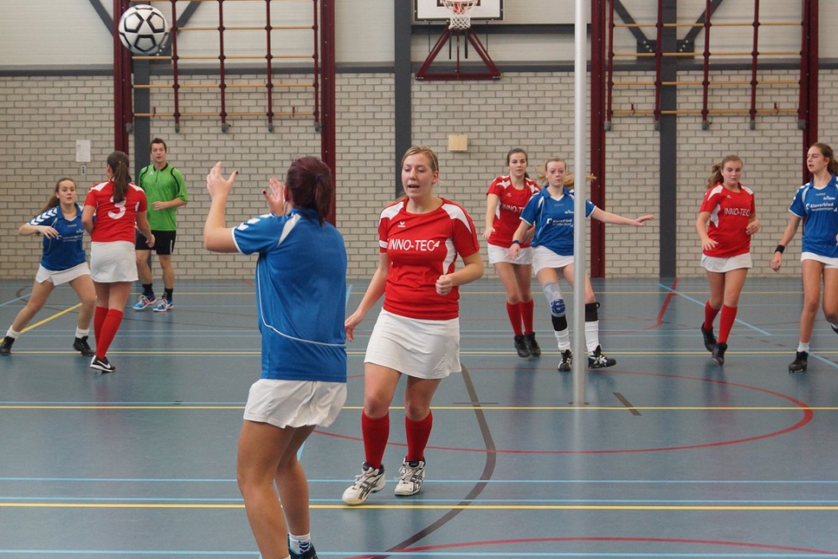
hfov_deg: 35.9
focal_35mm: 56
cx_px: 413
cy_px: 291
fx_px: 1292
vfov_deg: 24.4
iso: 800
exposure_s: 1/250
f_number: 2.8
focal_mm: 35
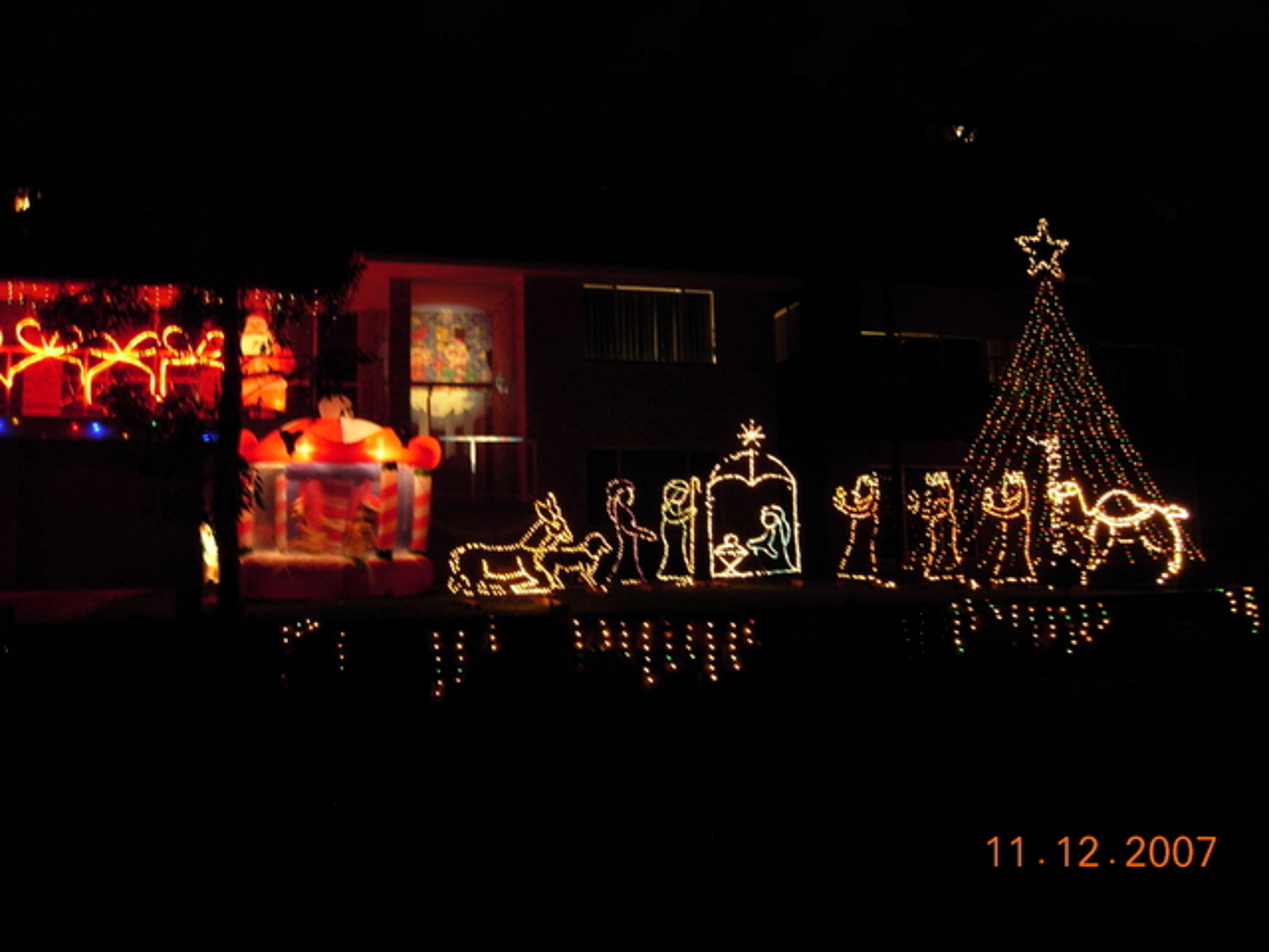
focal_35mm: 36
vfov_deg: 39.7
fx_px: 1320
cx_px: 634
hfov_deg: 51.4
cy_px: 476
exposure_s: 1/1.5
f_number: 2.7
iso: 200
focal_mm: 7.5
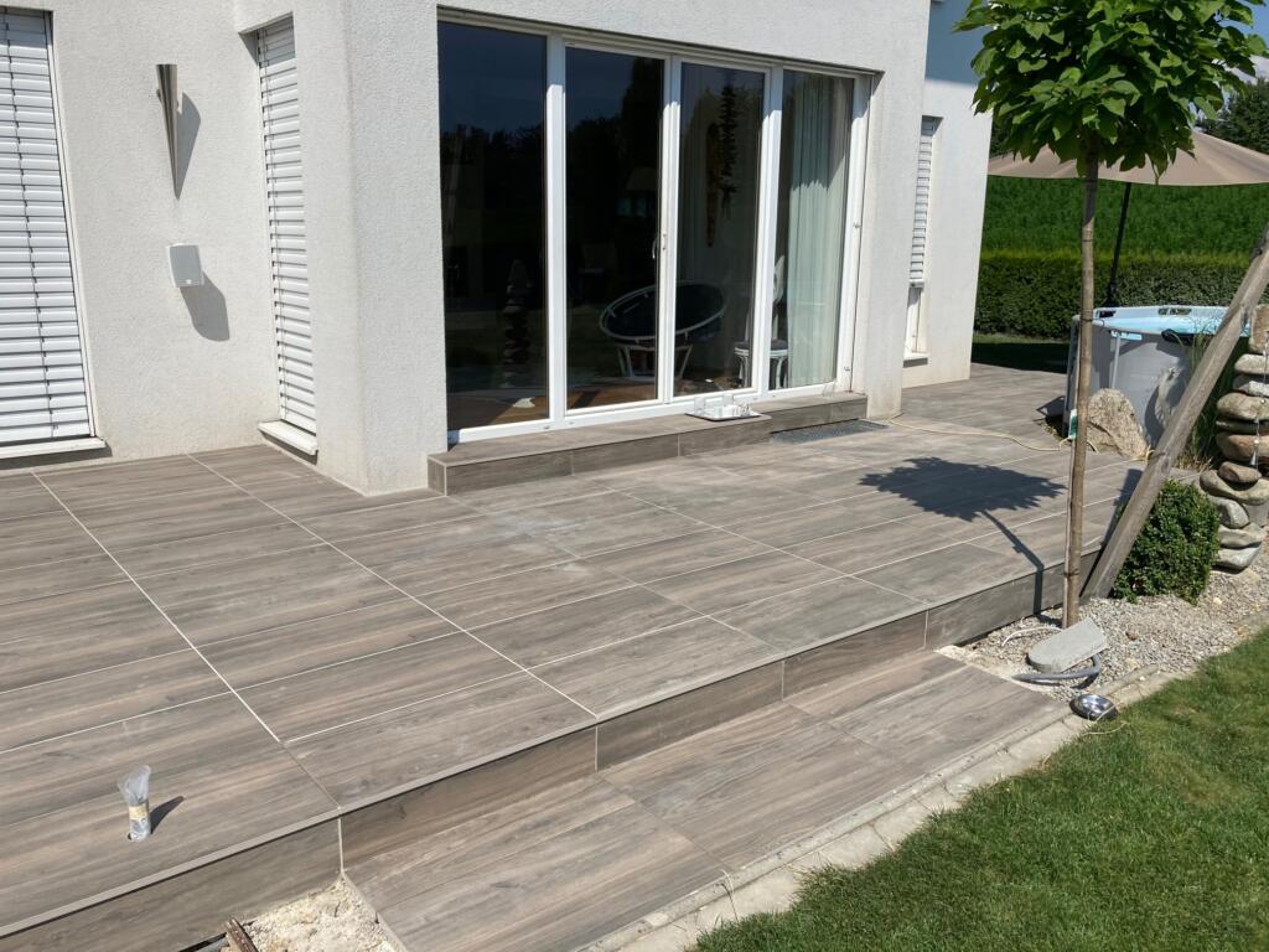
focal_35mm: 28
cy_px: 476
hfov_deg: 63.4
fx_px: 1026
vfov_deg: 49.7
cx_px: 634
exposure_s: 1/4000
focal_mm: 3.99
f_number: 1.8
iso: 20
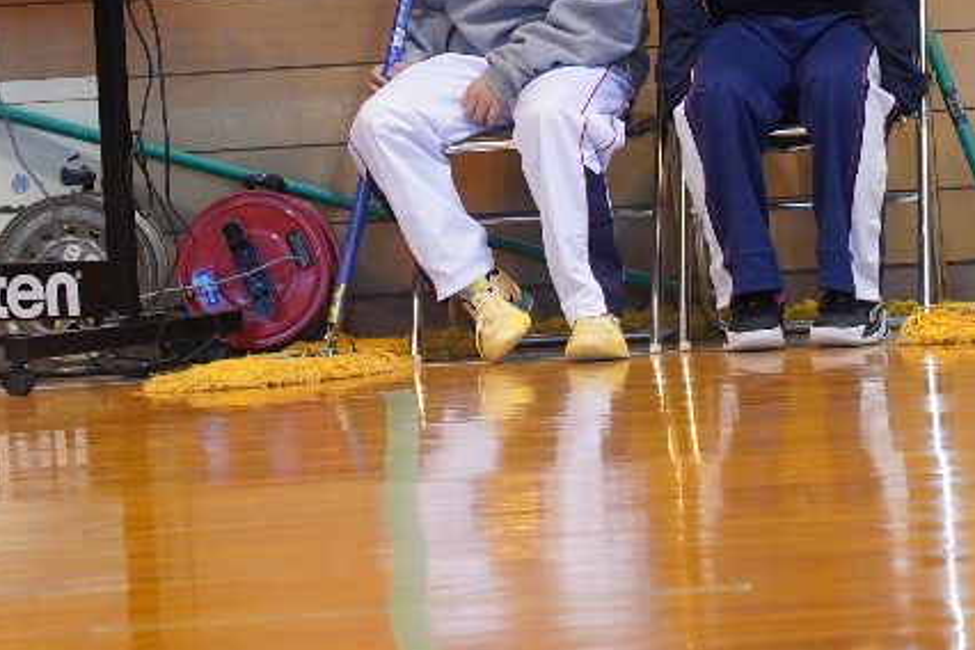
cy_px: -189
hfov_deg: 3.7
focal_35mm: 554
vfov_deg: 2.5
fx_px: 15003
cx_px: 645
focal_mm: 200
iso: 6400
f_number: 4
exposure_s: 1/250
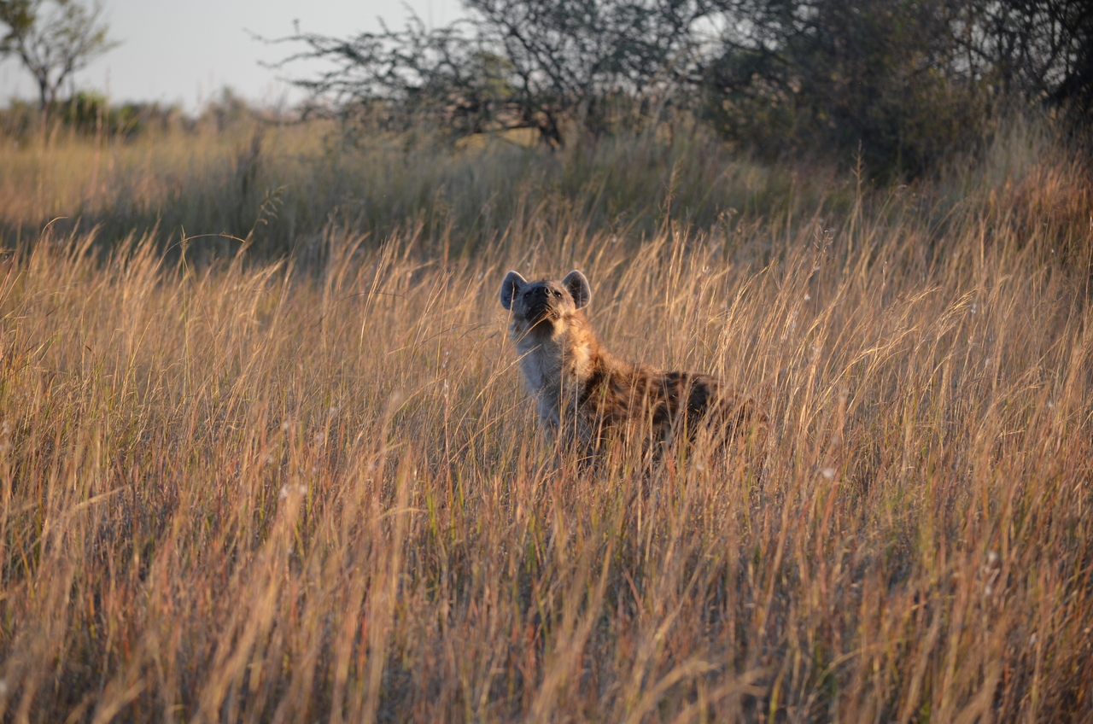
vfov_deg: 5.9
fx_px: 7045
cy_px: 362
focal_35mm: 232
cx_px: 546
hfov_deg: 8.9
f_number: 5.6
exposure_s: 1/500
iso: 400
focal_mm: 155
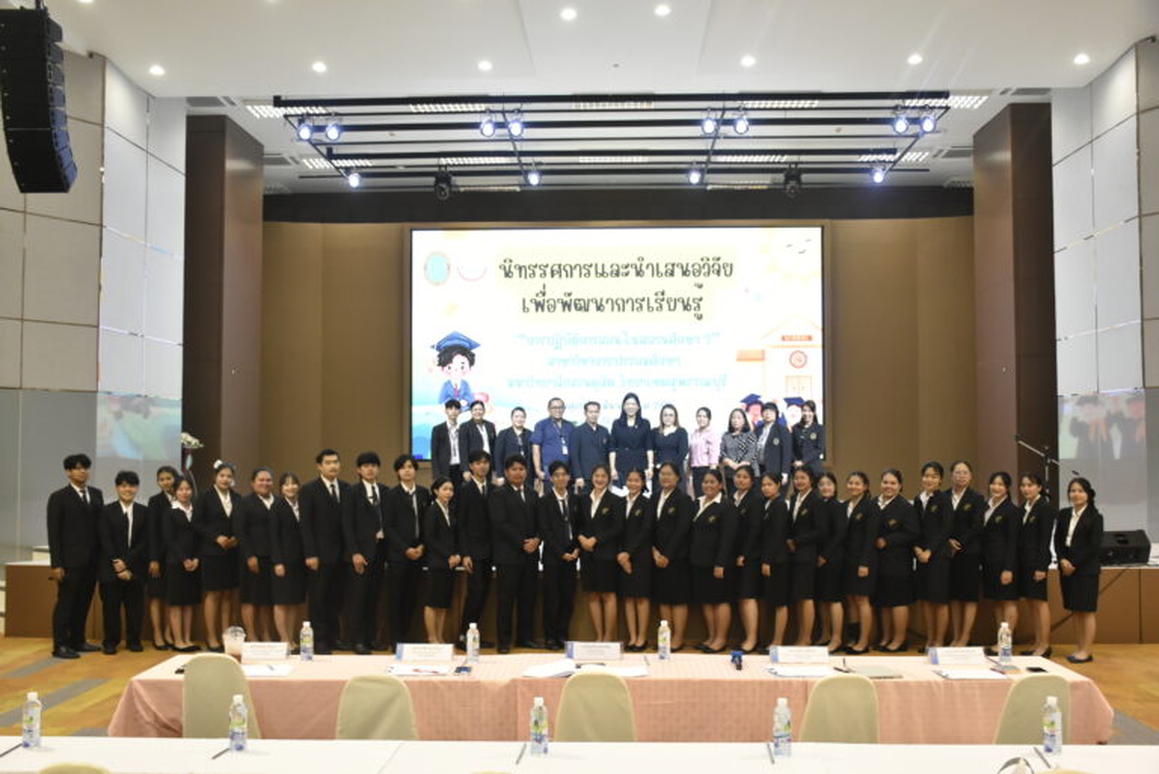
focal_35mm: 34
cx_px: 580
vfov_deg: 38.4
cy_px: 387
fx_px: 1111
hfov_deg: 55.1
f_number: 3.8
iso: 2000
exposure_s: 1/160
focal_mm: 23
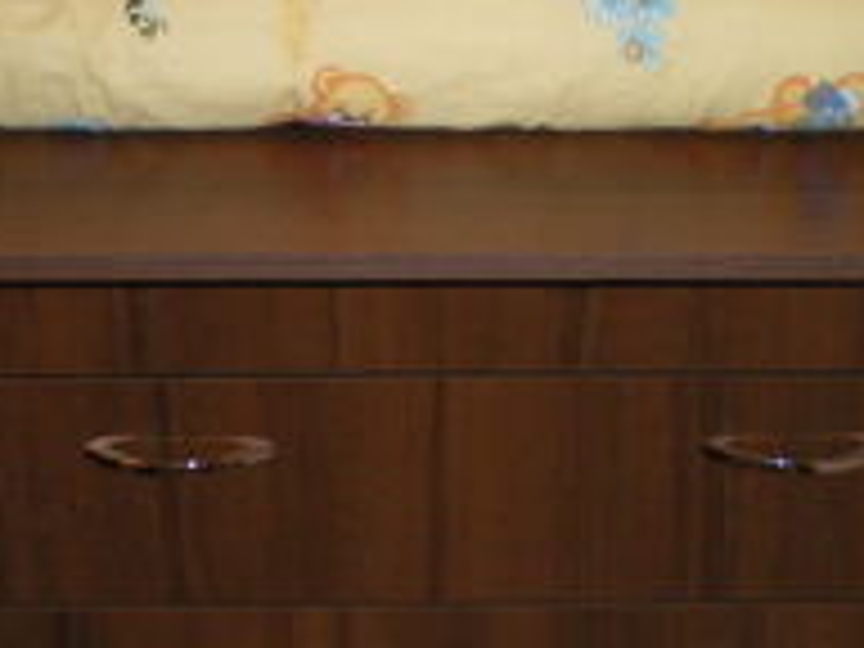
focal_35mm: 89
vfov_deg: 16.6
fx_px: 2221
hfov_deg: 22.0
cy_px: 400
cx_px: 405
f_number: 3.1
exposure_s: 1/60
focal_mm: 6.3
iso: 200
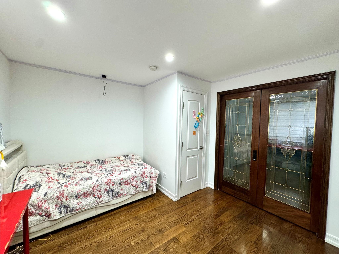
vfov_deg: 85.7
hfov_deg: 102.1
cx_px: 170
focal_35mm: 14
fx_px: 137
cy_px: 127
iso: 200
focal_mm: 2.22
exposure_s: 1/60
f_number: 2.2
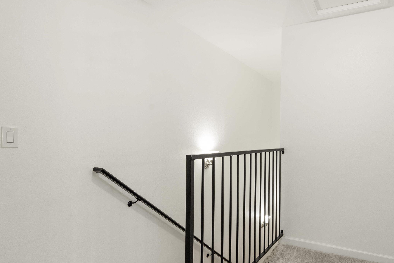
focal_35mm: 23
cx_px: 238
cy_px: 146
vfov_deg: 55.0
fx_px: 252
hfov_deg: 75.2
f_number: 8
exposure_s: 1/20
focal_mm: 16
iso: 400
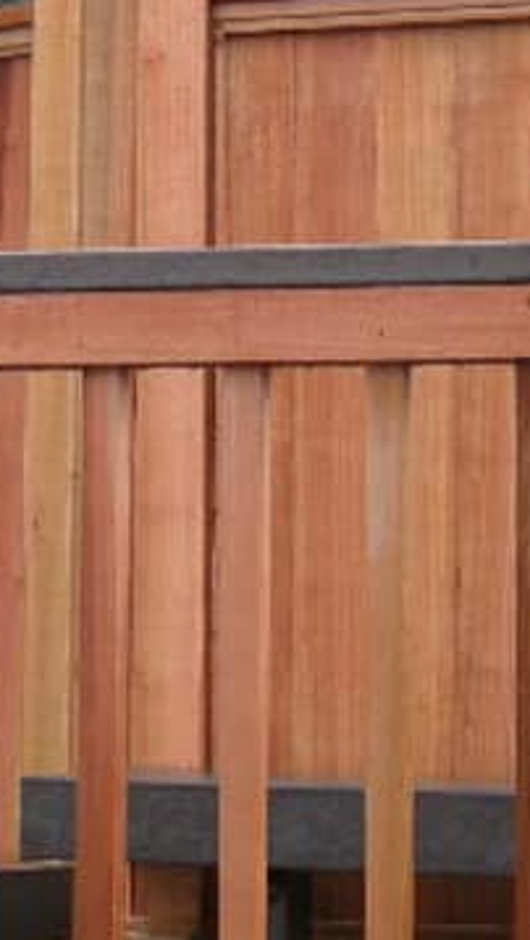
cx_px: 135
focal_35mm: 150
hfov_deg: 8.1
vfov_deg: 14.3
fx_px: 3739
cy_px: 452
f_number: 2.8
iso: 64
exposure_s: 1/74.5
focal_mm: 7.9
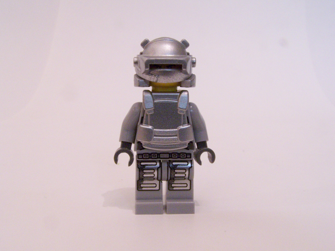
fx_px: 416
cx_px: 168
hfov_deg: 43.9
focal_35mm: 43
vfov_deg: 33.6
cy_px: 126
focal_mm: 7.1
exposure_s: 1/4
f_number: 8
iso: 400
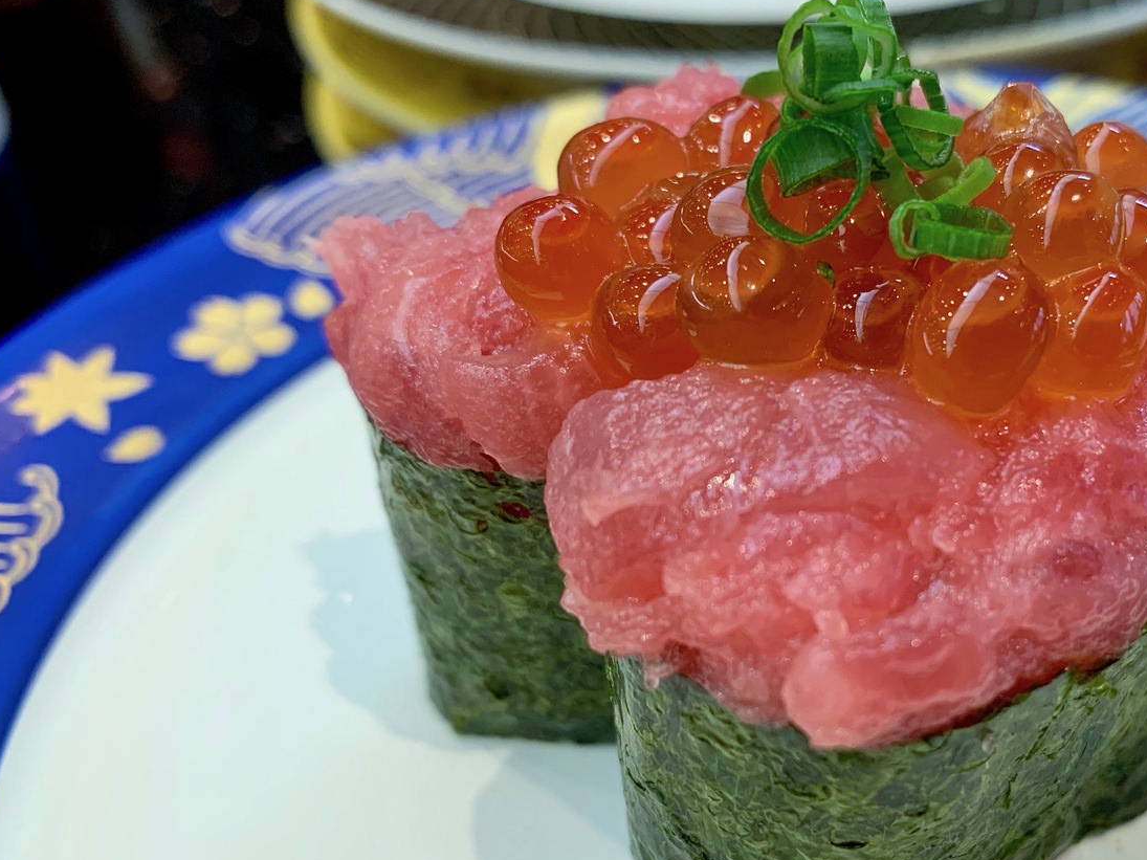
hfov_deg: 48.1
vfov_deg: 37.6
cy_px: 497
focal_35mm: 38
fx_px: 1259
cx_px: 775
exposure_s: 1/50
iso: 125
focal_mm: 4.25
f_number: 1.8
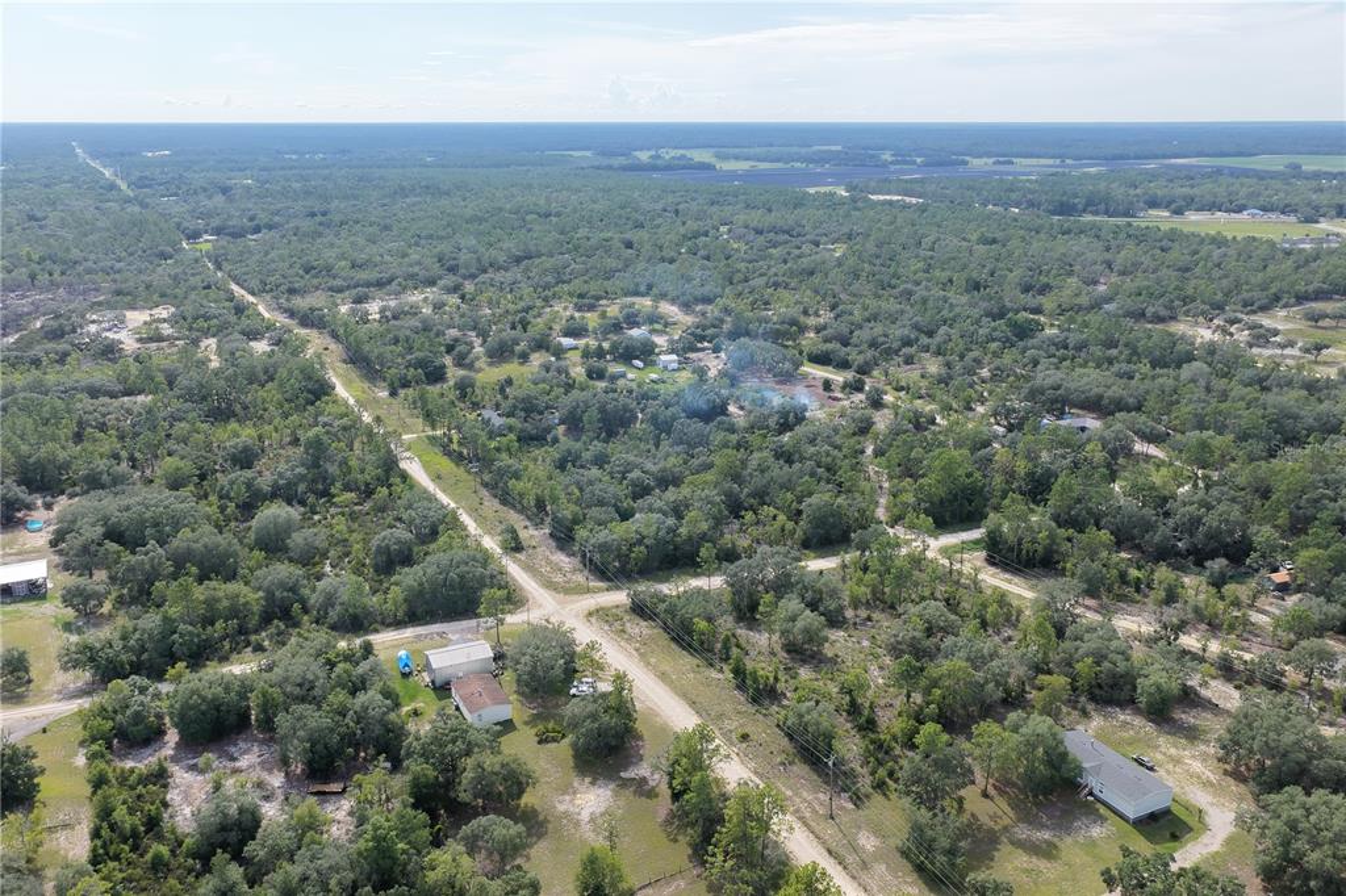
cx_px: 673
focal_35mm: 28
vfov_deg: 46.4
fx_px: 1046
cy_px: 448
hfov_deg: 65.5
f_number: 5.6
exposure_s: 1/800
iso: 800
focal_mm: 14.45
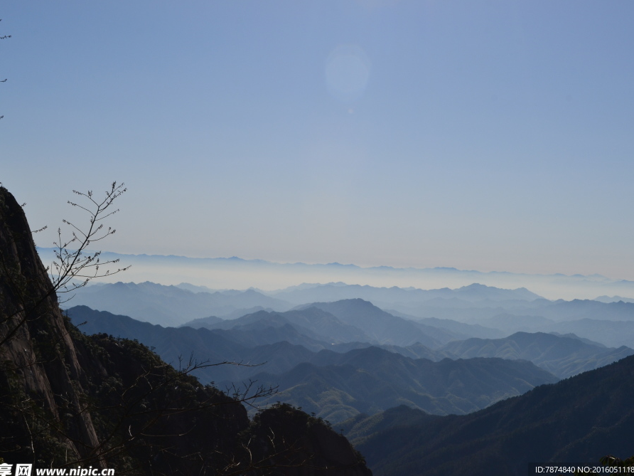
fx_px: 971
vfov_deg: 27.5
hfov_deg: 36.2
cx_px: 328
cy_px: 241
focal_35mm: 53
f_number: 11
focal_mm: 32
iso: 220
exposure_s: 1/500
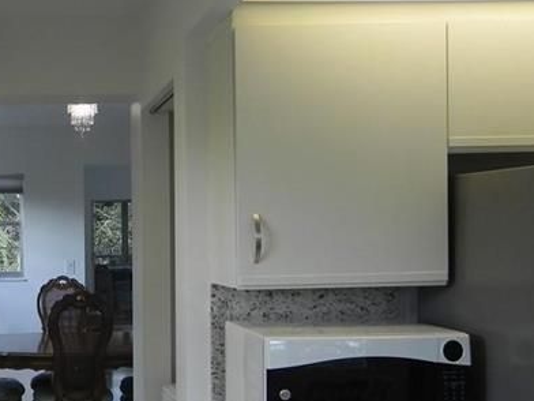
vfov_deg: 27.3
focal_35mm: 53
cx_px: 30
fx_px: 818
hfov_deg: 33.8
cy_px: 274
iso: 160
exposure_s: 1/85
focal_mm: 4.6
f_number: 3.5
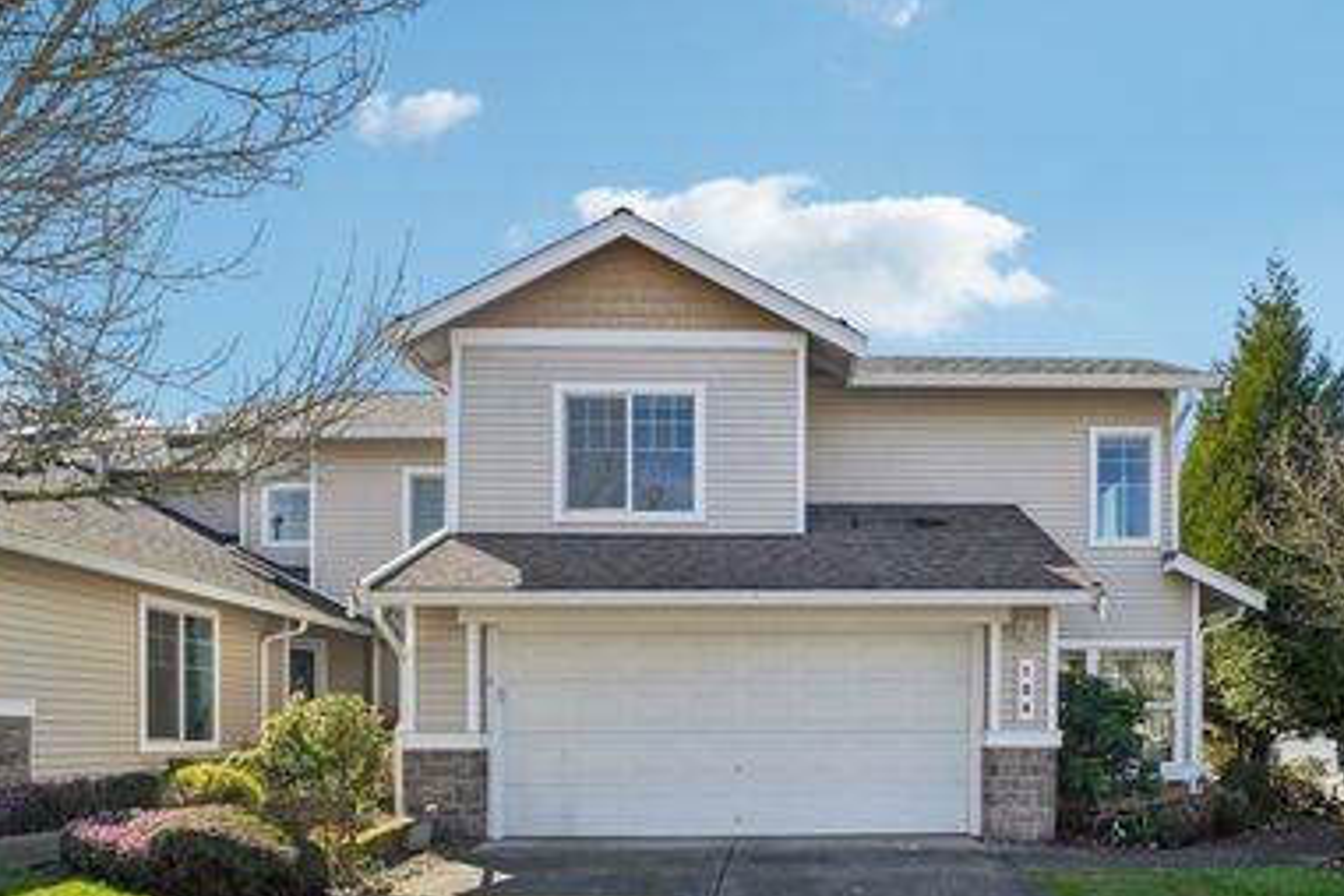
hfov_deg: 80.4
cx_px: 794
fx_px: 784
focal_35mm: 21
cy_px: 552
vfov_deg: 58.8
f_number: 8
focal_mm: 16
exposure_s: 1/1250
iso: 1600
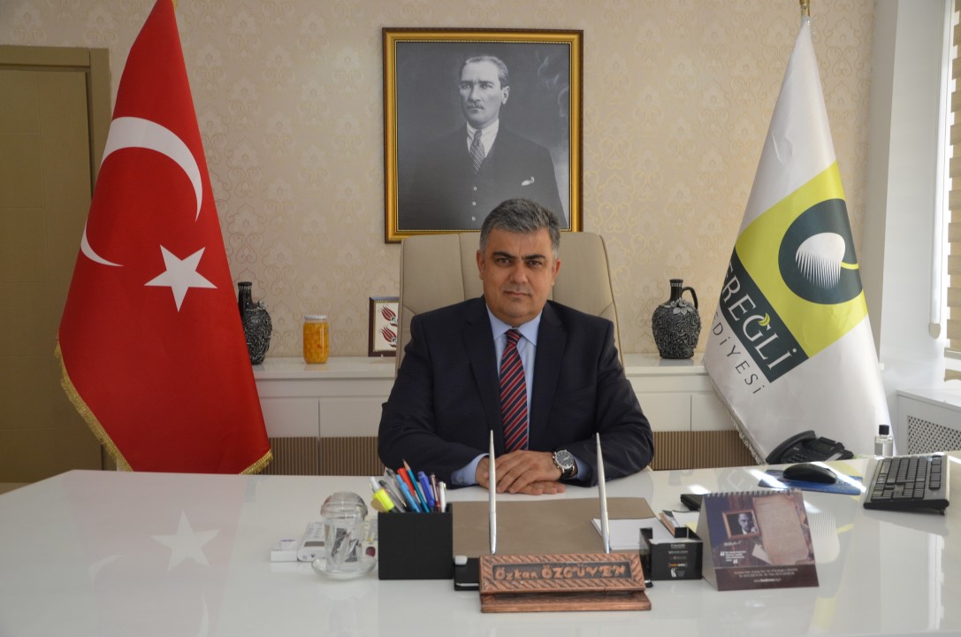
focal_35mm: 36
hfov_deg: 53.2
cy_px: 318
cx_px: 480
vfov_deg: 36.7
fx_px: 959
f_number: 5.6
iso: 800
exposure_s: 1/125
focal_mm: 24
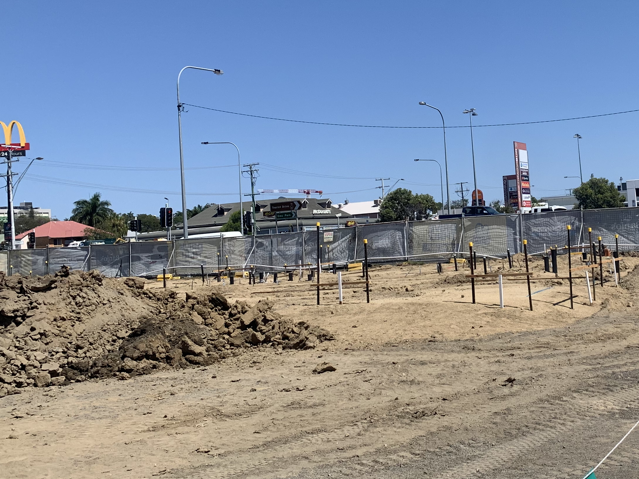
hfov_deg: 38.3
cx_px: 506
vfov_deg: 30.1
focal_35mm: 48
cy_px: 178
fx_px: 886
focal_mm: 4.25
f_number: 1.8
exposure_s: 1/2833
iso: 25
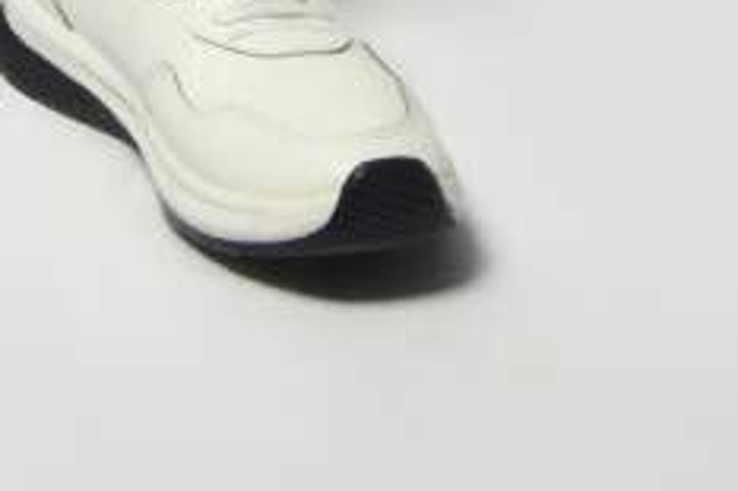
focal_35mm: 175
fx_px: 3585
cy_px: -1359
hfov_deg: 11.2
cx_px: -456
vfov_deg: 6.5
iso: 400
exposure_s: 1/125
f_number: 5.6
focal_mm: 34
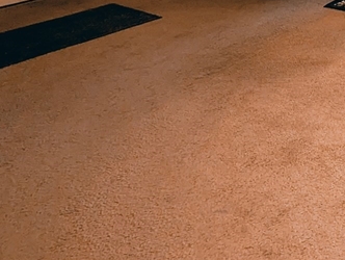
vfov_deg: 27.0
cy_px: -116
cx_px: 455
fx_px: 399
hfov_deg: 33.3
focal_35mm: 40
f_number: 2.2
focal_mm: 1.95
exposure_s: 1/24
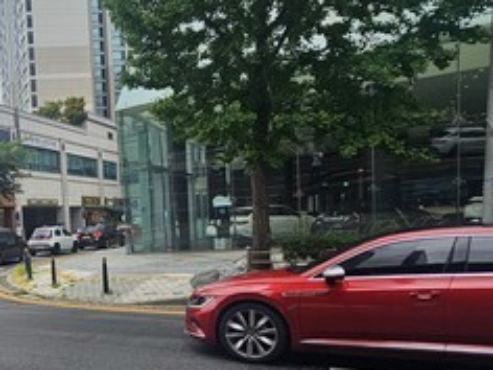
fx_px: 470
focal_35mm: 33
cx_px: -8
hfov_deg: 45.8
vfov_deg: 42.0
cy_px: 263
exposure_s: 1/720
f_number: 2.2
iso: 50
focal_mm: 2.2
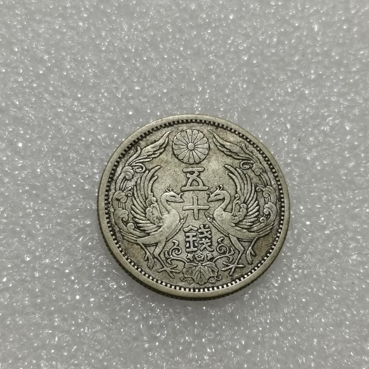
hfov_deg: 21.1
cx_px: 185
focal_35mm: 82
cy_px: 179
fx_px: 989
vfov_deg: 21.1
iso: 64
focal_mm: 5.58
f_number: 1.8
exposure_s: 1/100
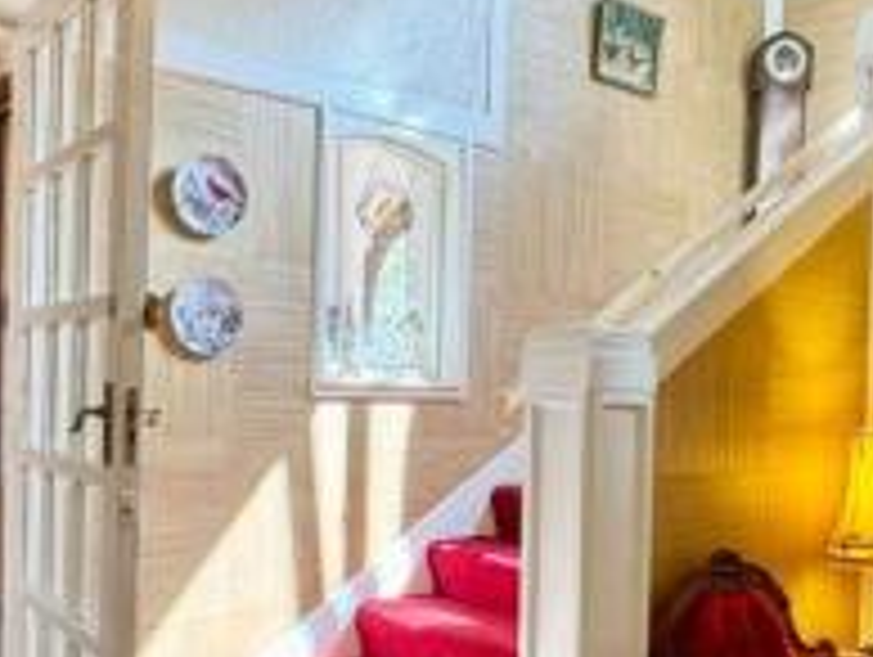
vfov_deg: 34.2
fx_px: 1061
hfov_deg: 44.6
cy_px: 425
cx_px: 511
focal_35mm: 42
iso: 80
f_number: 2.2
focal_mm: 2.22
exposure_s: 1/100
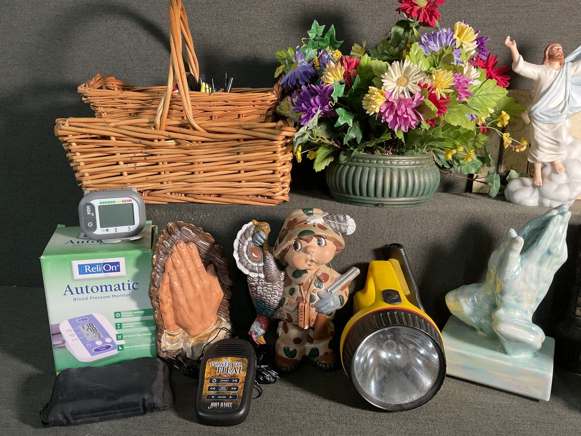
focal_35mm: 30
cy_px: 224
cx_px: 286
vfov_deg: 46.8
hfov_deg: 60.0
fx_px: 503
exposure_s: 1/60
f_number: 1.8
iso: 125
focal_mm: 3
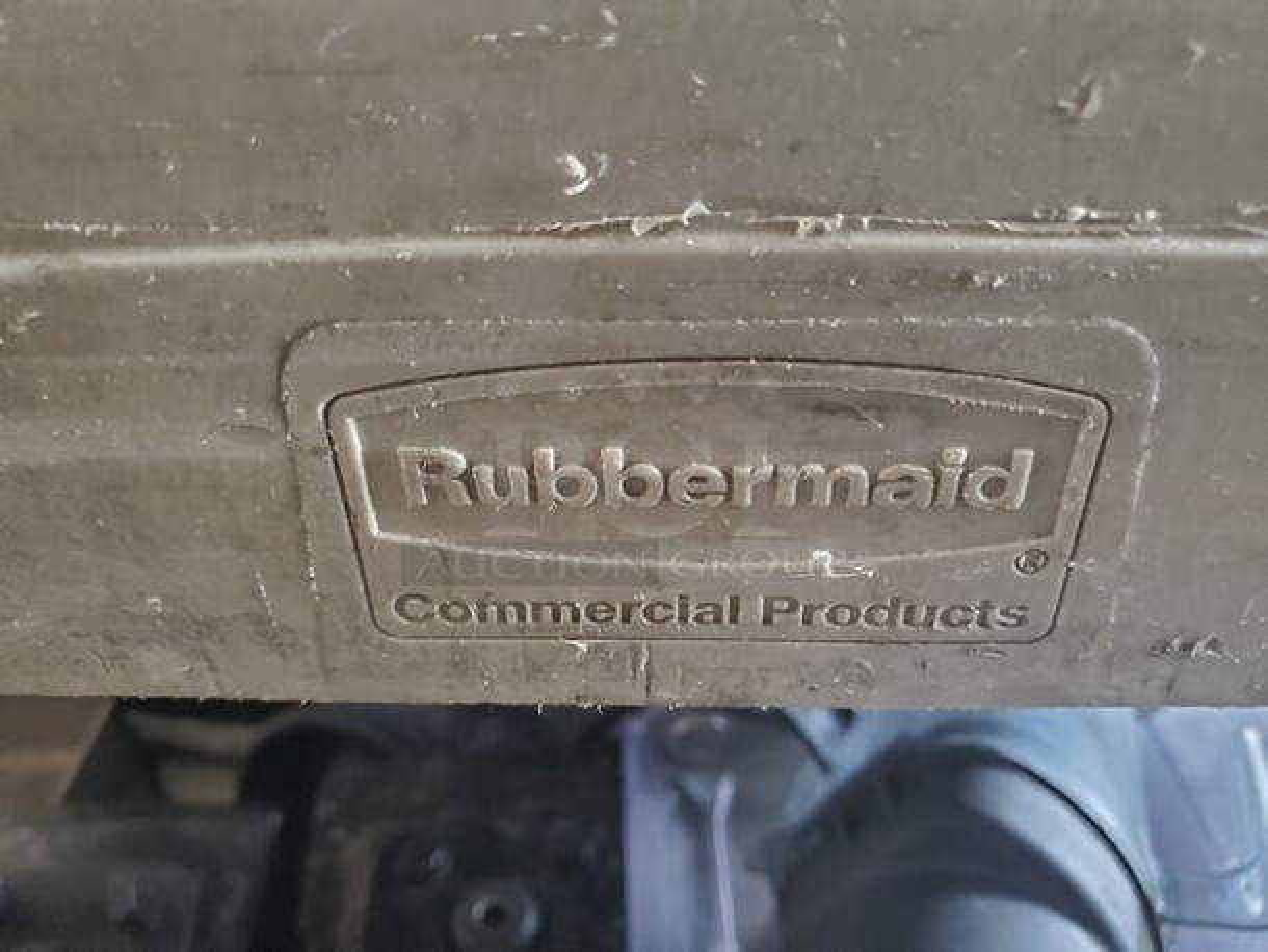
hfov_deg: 67.3
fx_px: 953
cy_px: 476
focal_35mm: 26
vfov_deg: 53.1
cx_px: 634
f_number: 1.5
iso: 500
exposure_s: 1/33
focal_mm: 4.3
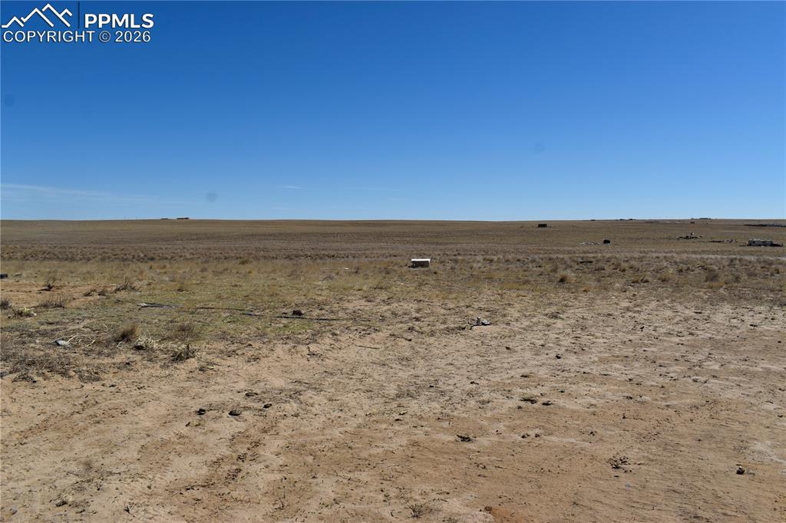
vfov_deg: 43.6
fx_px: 655
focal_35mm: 30
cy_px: 262
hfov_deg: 61.9
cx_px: 393
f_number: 11
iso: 100
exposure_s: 1/500
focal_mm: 20
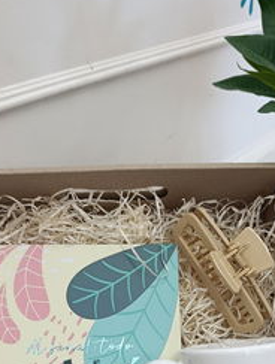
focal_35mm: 50
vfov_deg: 34.7
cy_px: 362
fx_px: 528
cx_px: 157
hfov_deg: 29.2
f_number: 1.65
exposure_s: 1/100
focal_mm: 6.11
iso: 492
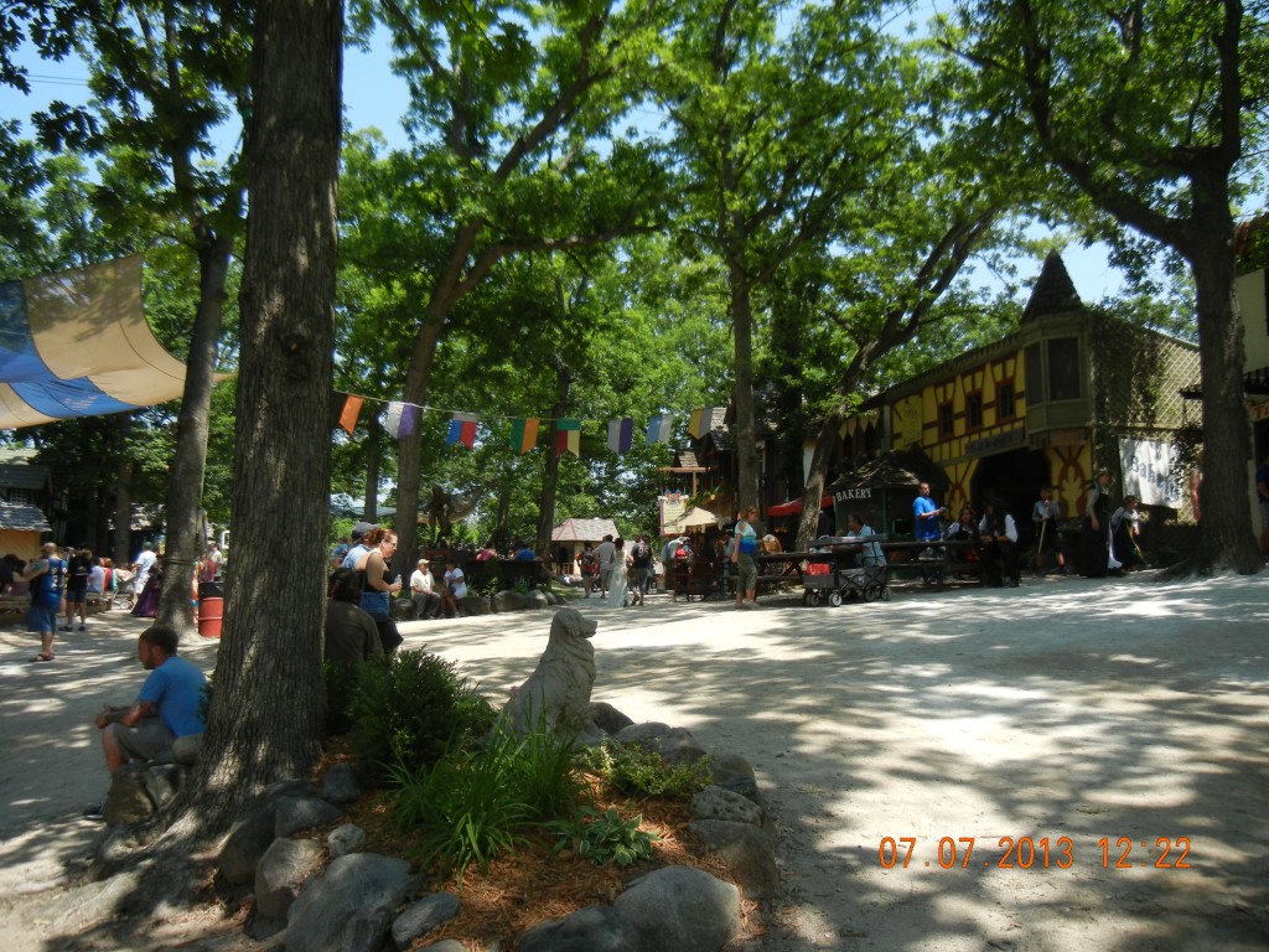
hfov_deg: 60.0
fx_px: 1100
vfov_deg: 46.8
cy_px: 476
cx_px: 634
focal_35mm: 30
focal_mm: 5.4
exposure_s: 1/740
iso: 160
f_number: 3.5
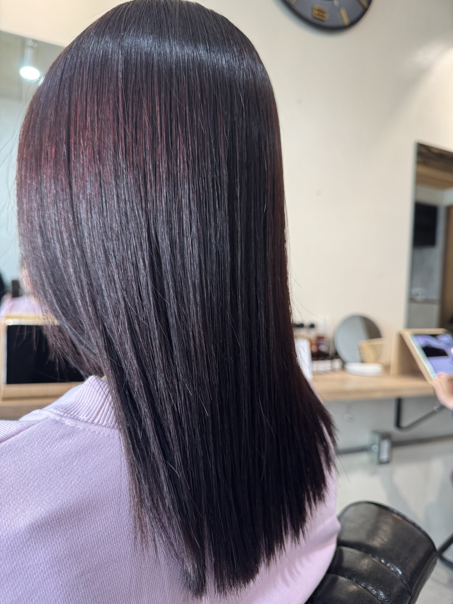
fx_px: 419
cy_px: 302
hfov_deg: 56.8
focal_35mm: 24
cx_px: 226
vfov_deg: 71.6
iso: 200
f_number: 1.78
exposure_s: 1/100
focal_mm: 6.76
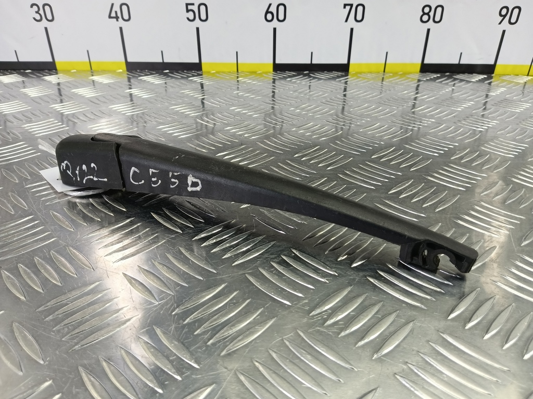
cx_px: 266
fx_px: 354
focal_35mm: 23
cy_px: 200
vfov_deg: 58.9
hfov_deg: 73.9
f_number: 1.6
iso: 130
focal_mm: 4.11
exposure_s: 1/50
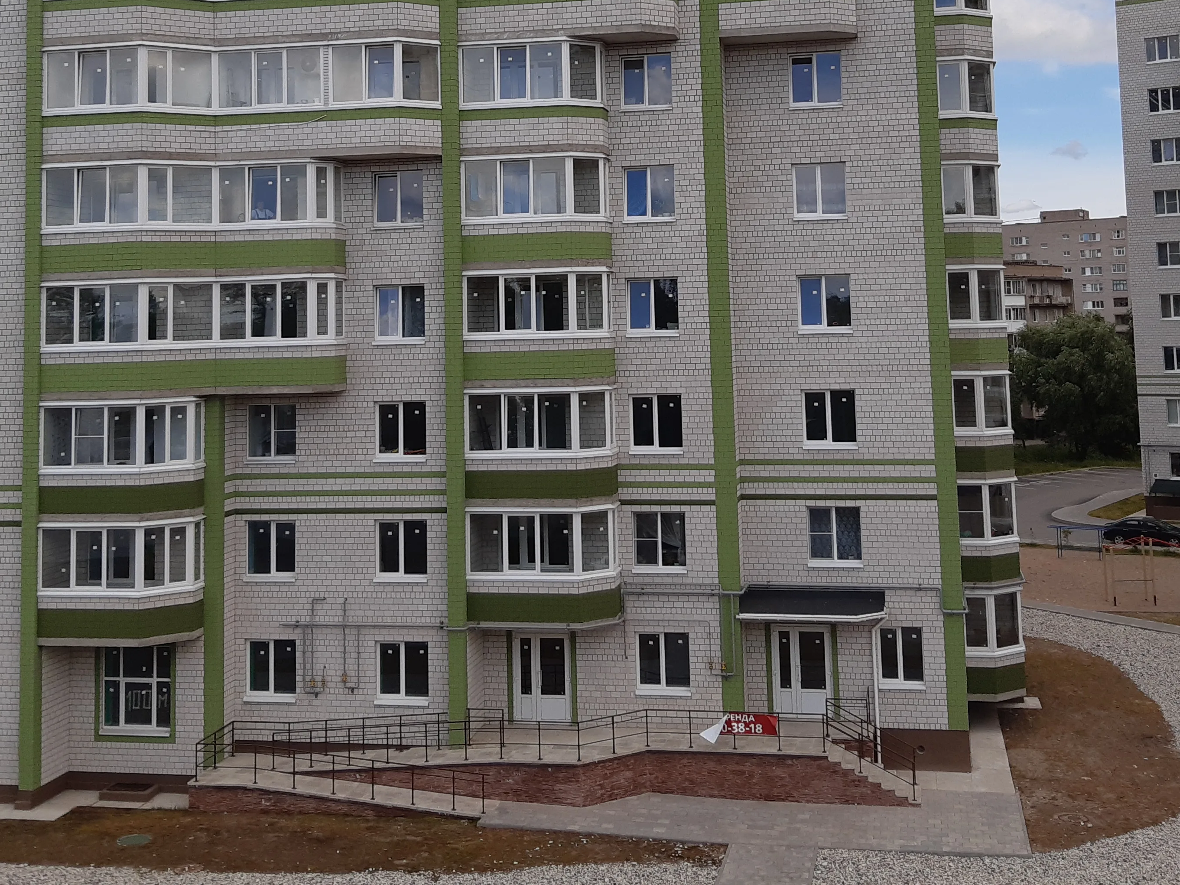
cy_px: 171
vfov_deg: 32.0
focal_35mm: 44
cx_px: 583
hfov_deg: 42.9
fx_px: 1500
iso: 40
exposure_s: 1/1366
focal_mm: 3.92
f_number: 1.7
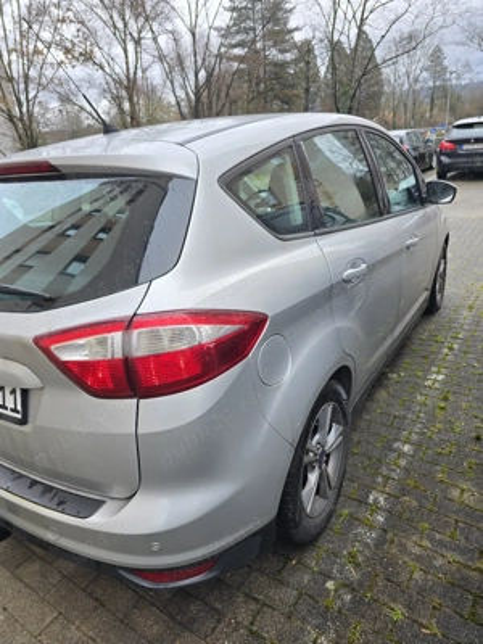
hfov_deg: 58.9
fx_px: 428
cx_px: 242
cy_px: 322
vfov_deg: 73.9
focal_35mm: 23
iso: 16
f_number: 1.7
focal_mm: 6.3
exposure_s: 1/182
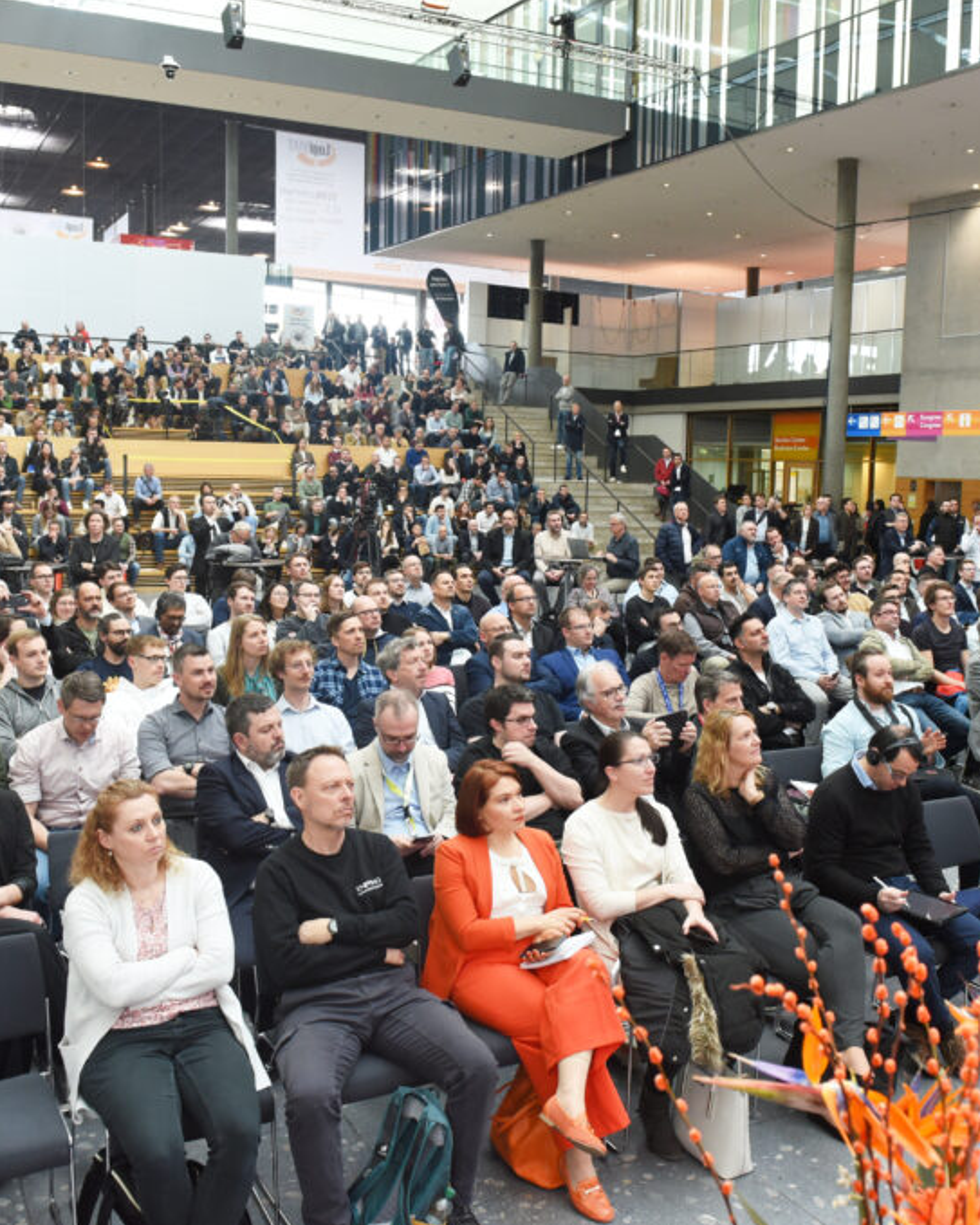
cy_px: 613
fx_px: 1233
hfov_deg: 43.3
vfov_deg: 52.9
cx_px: 545
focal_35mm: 34
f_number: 6.3
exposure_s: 1/100
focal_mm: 24
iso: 1250
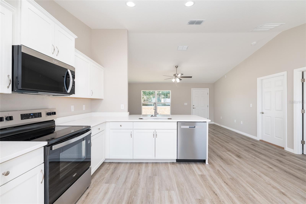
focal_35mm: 14
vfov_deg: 81.2
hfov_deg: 104.3
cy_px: 102
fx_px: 119
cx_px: 153
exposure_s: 1/13
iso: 400
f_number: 7.1
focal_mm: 14
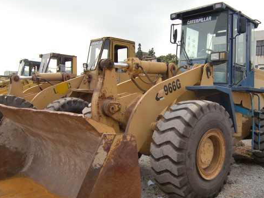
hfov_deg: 49.7
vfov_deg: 38.6
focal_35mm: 37
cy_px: 115
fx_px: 282
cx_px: 164
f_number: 2.6
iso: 64
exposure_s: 1/640
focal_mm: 4.9
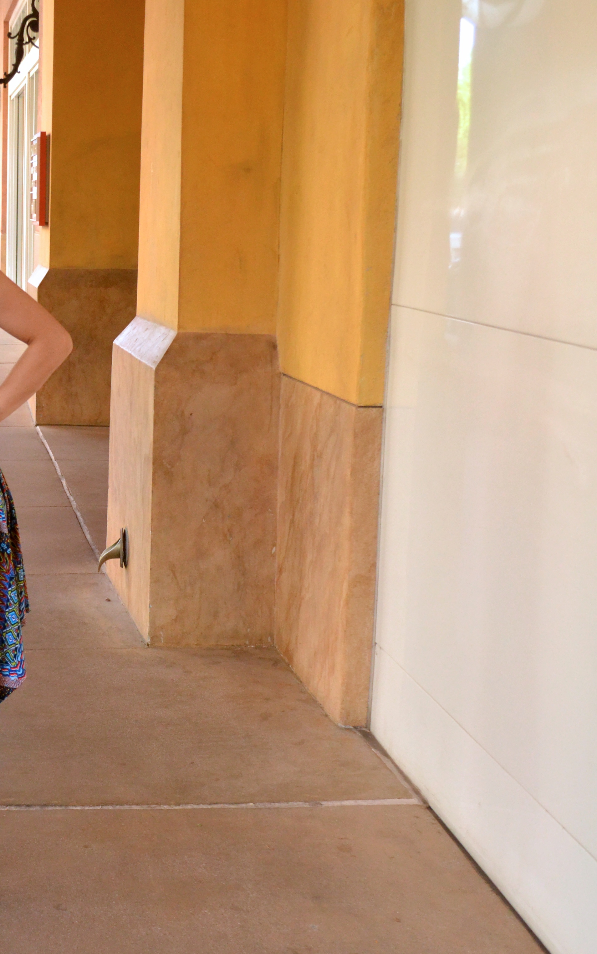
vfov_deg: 34.0
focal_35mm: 60
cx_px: -57
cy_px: 479
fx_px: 1562
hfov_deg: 20.6
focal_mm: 26
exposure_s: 1/400
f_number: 5.6
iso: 1600
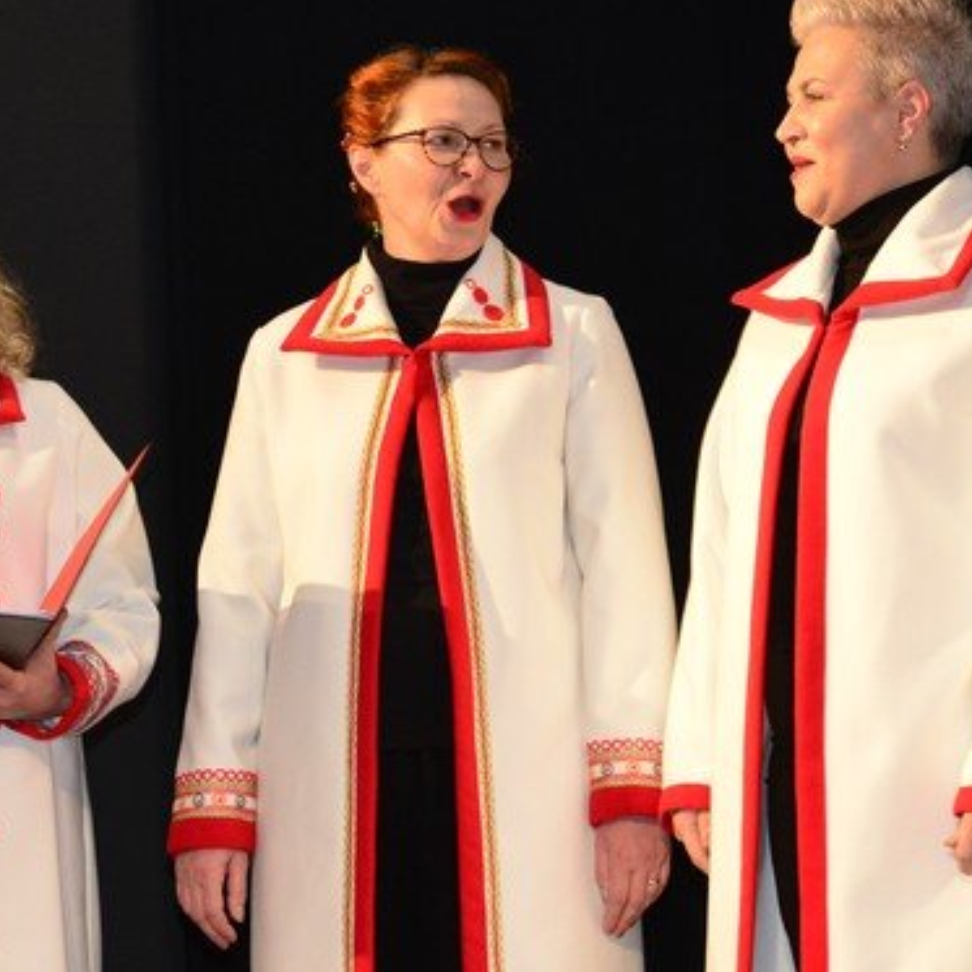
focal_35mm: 182
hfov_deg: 9.6
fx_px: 5782
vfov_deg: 9.6
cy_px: 391
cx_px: 47
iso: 3200
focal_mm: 95
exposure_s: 1/60
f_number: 10
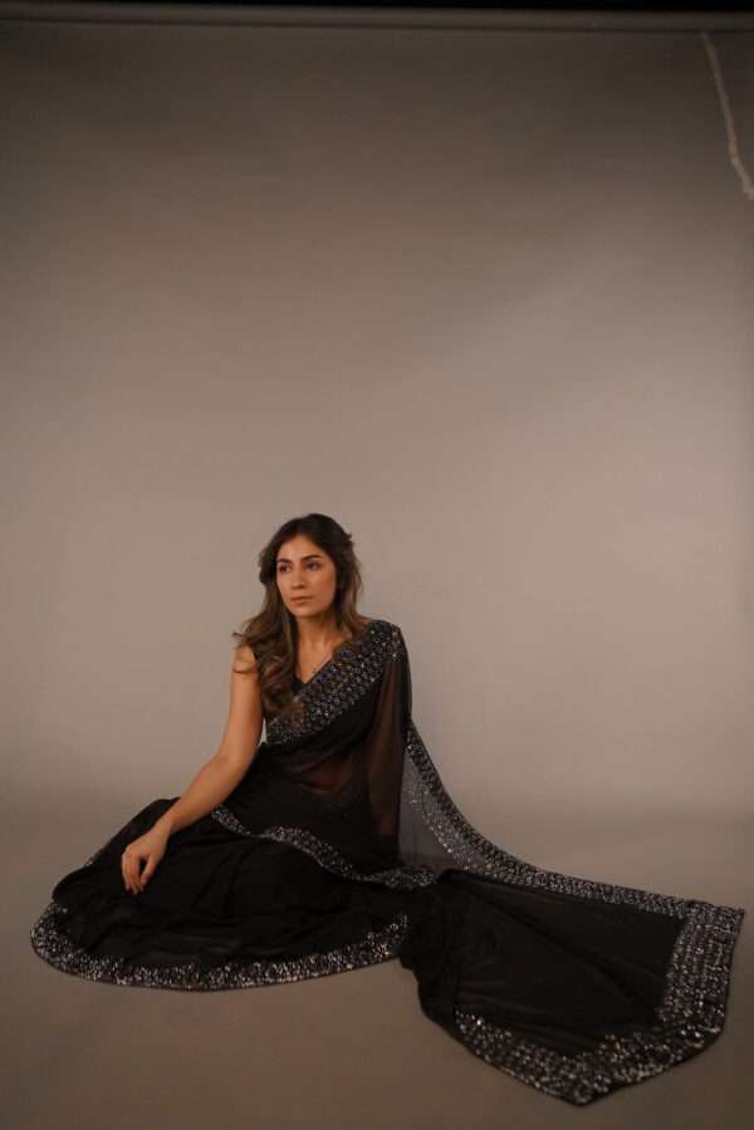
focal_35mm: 35
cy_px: 565
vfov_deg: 54.4
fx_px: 1099
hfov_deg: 37.9
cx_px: 377
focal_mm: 35
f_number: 2
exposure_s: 1/100
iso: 4000
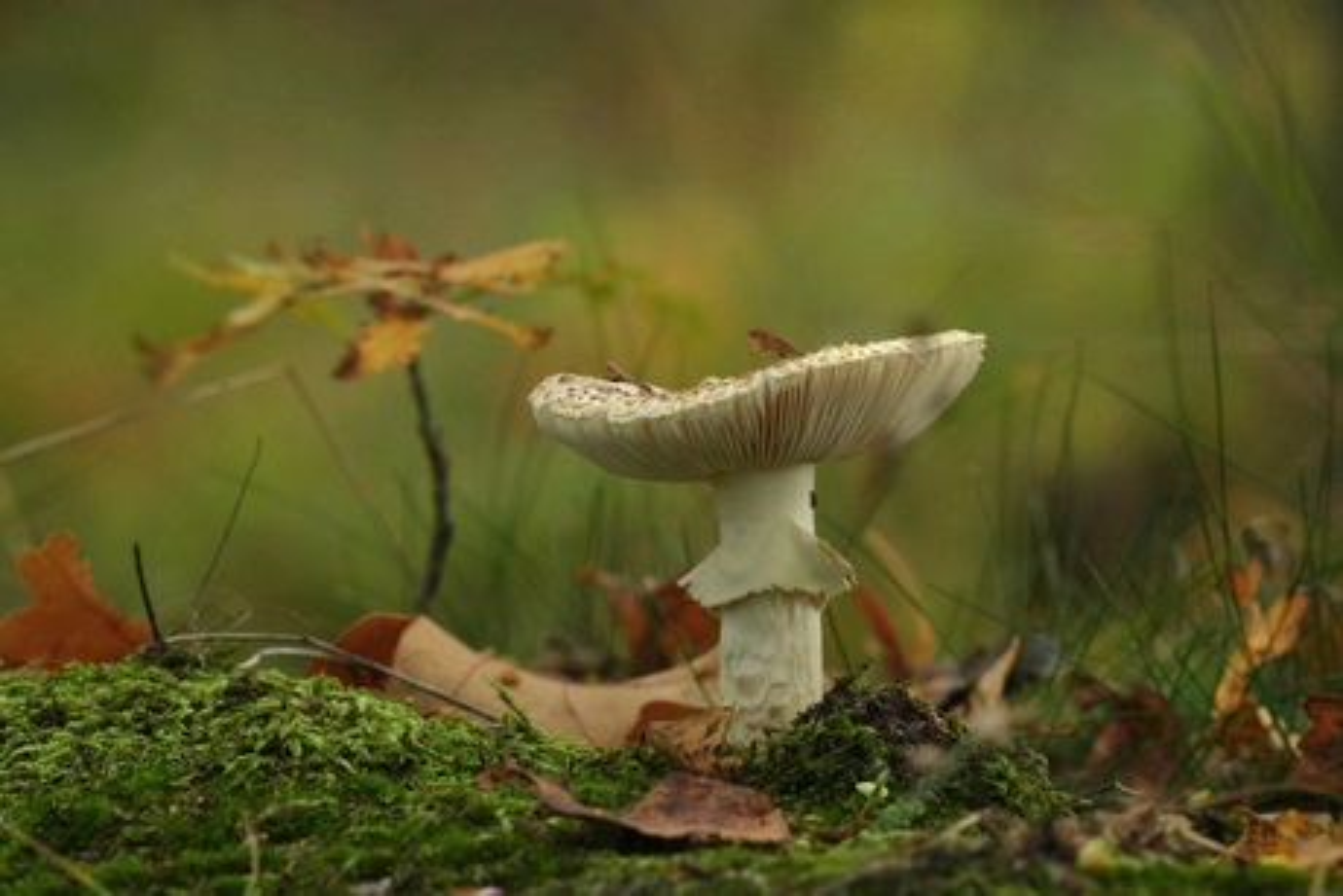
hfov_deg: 5.4
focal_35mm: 379
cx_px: 672
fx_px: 14146
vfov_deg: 3.6
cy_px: 448
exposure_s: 1/25
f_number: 18
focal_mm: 379.1
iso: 2000
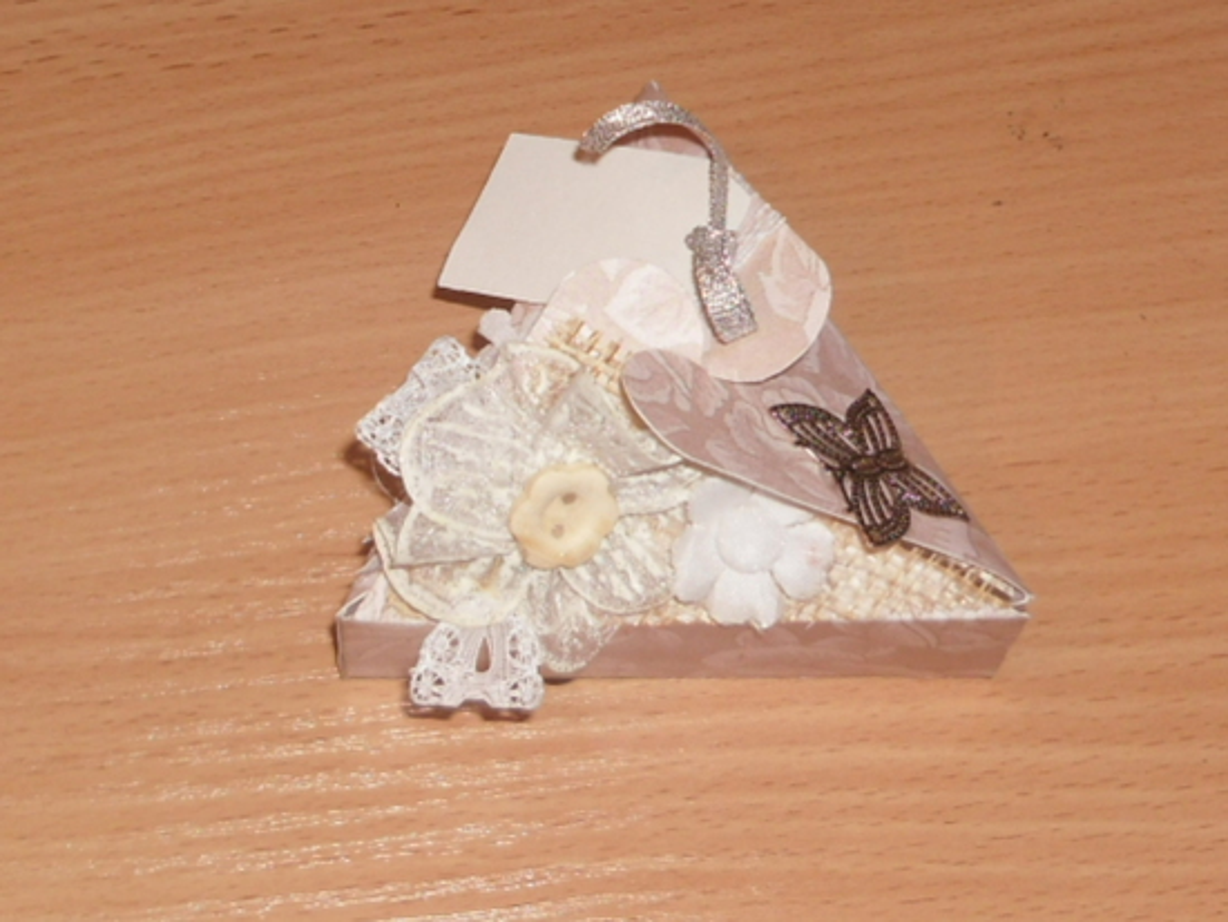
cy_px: 461
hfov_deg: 53.9
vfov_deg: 41.8
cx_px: 614
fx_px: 1207
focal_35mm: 34
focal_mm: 6
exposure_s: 1/45
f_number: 2.8
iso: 80
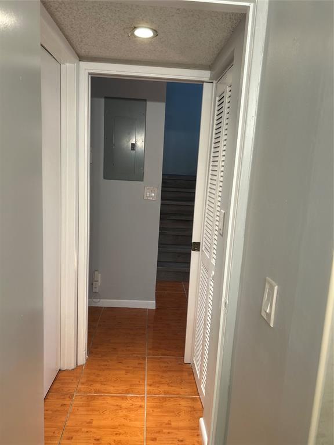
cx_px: 167
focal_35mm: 26
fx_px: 334
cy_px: 222
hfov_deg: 53.1
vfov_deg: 67.3
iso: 100
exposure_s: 1/60
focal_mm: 5.7
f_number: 1.5
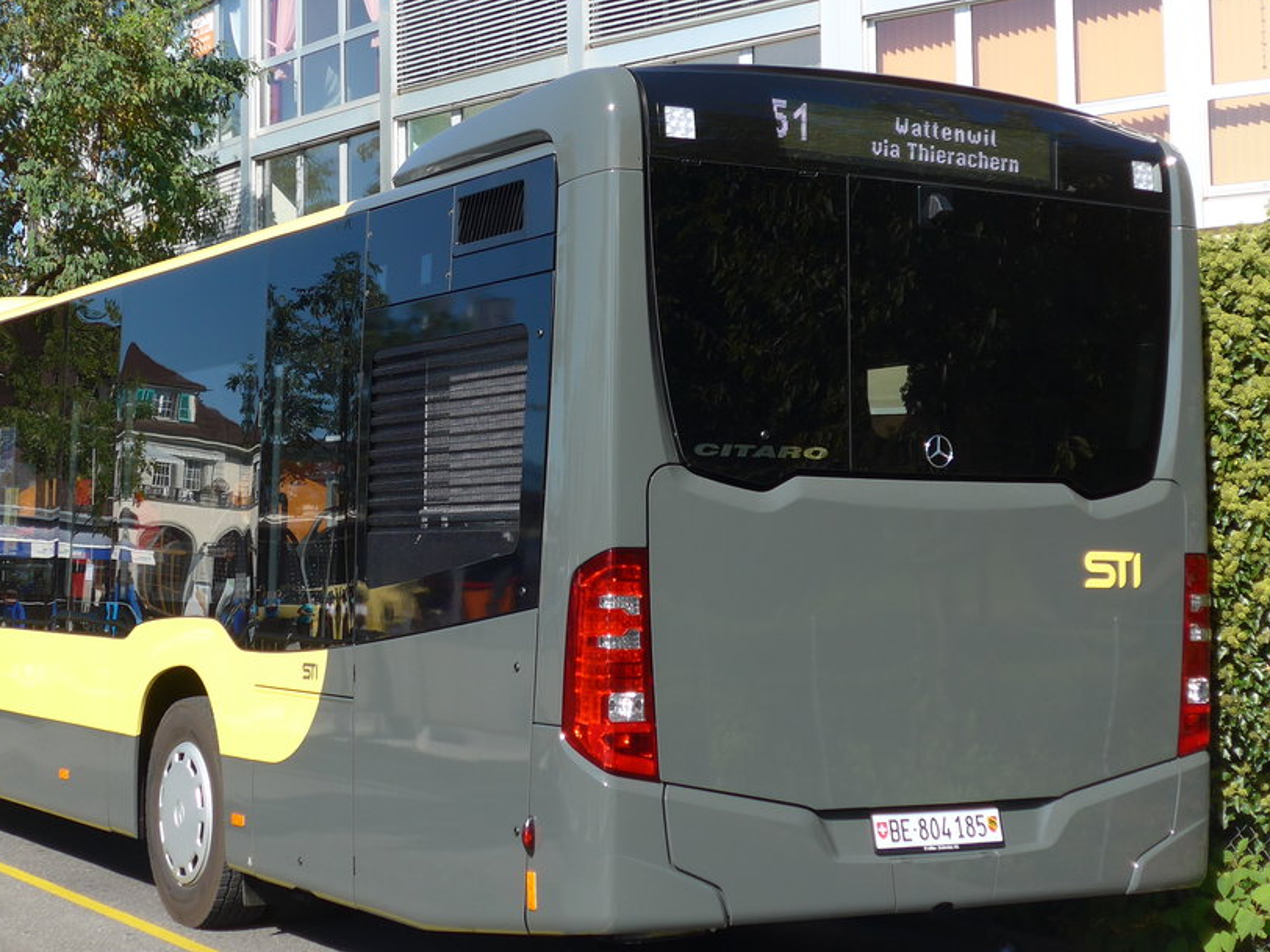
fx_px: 2385
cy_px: 380
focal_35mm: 65
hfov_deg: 29.7
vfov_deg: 22.6
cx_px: 497
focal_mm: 9
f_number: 2.8
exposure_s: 1/1000
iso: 80
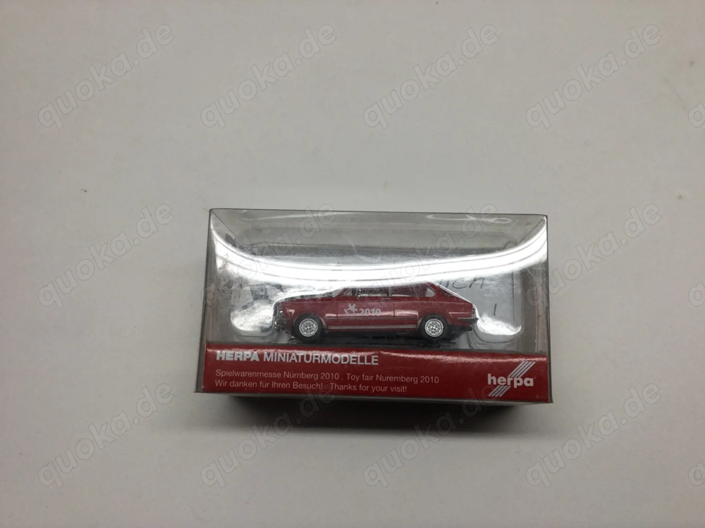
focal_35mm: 31
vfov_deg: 45.4
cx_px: 352
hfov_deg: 58.4
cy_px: 264
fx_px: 631
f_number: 2.4
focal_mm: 3.3
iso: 32
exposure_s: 1/50
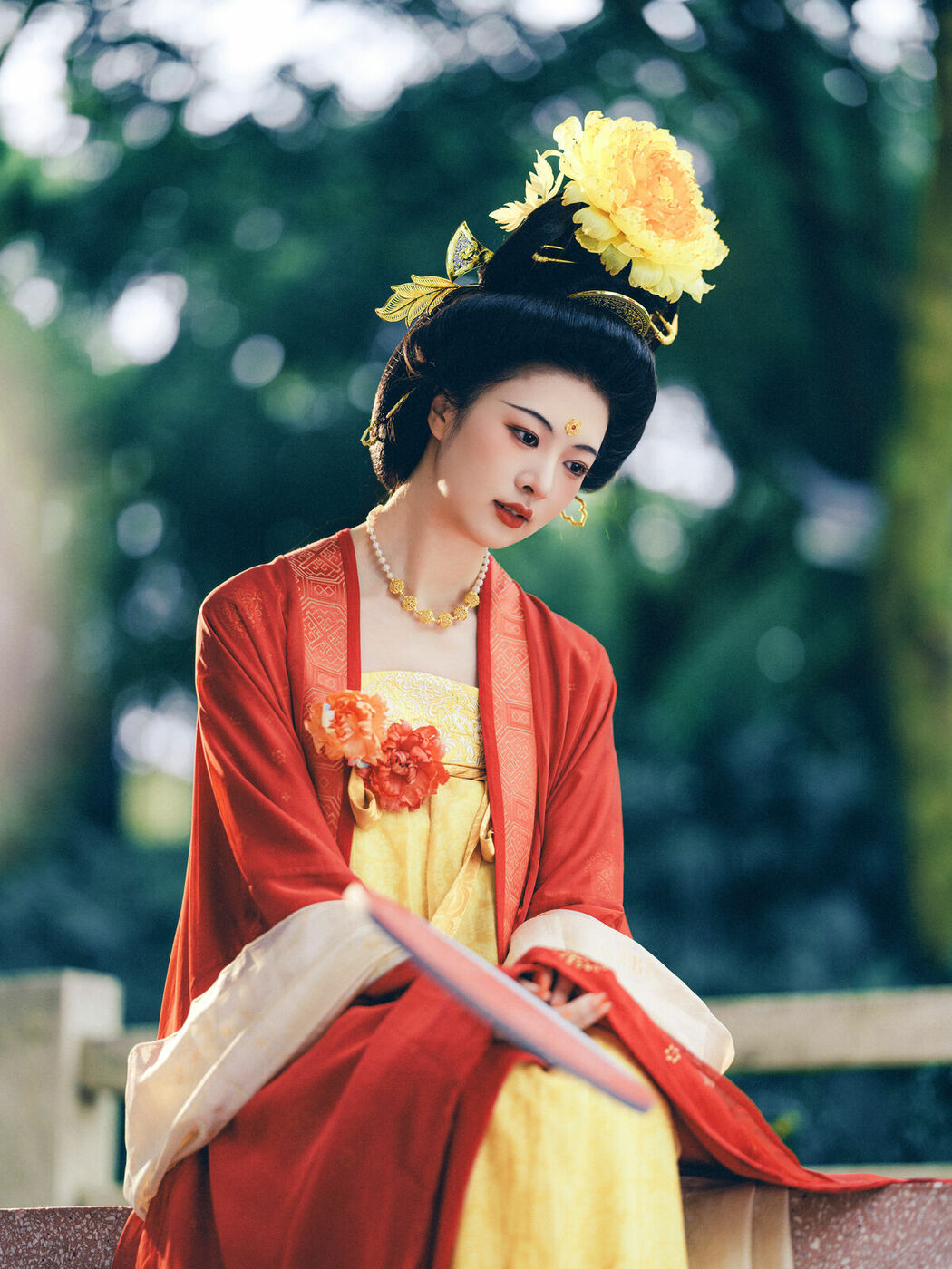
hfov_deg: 17.0
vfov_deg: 22.5
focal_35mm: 87
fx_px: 3190
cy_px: 634
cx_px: 476
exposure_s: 1/160
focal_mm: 110
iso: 160
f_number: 2
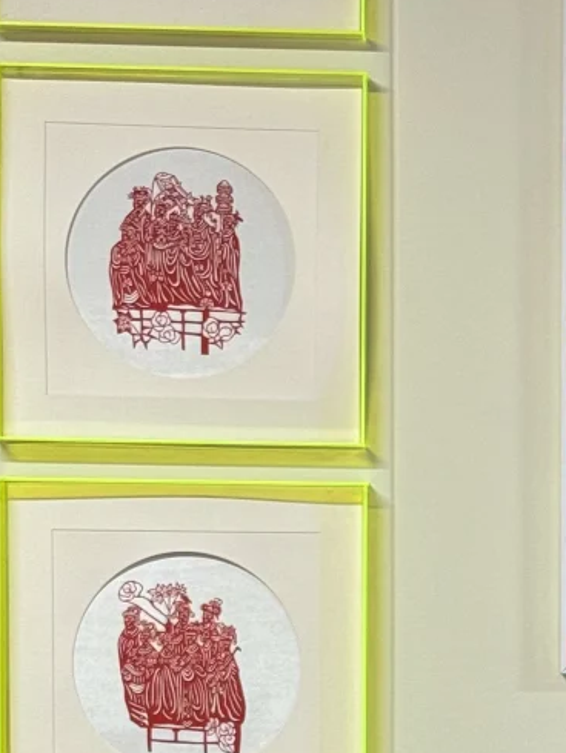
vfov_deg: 13.8
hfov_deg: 10.4
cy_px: 751
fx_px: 3071
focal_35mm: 141
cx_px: 580
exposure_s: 1/50
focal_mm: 6.76
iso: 80
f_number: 1.78
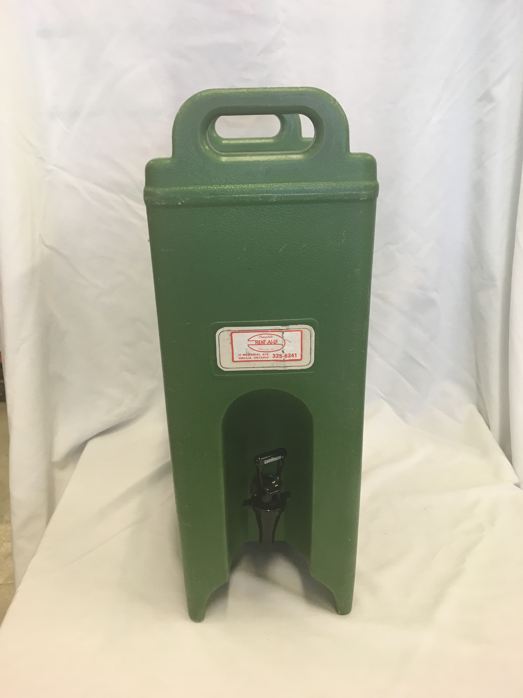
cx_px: 262
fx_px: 584
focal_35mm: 29
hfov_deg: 48.2
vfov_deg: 61.7
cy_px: 349
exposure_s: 1/30
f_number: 2.2
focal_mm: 4.15
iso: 80
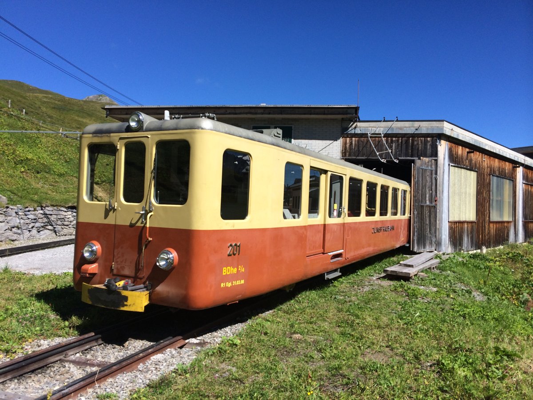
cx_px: 266
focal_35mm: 30
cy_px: 200
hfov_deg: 60.0
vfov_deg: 46.8
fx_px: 462
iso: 40
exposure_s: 1/2160
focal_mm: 4.12
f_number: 2.2
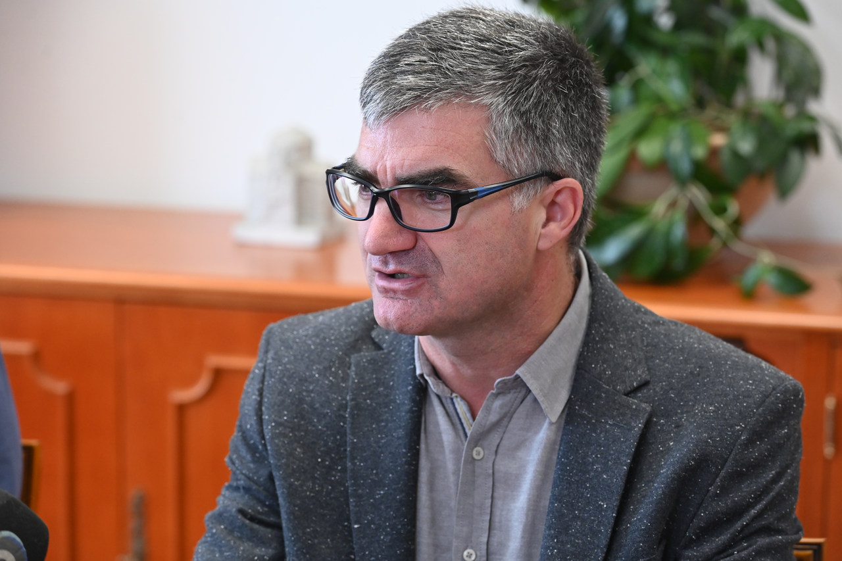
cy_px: 280
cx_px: 421
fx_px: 2923
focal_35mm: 125
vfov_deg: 11.0
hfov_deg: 16.4
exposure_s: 1/200
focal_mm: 125
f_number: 5.6
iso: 2800
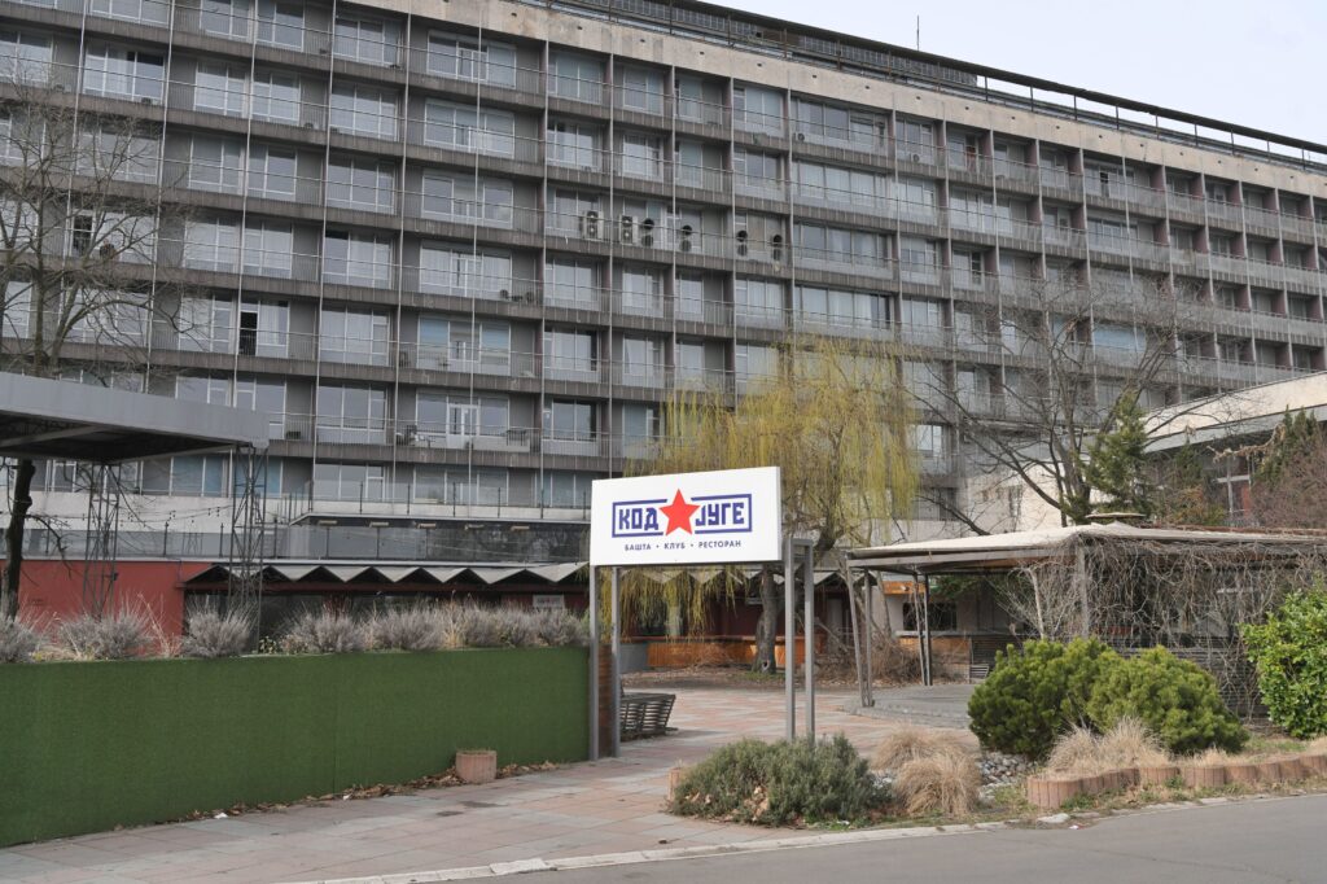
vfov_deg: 41.1
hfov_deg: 58.7
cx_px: 664
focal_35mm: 32
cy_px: 442
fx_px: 1179
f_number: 5.6
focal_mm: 32
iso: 500
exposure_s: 1/1600
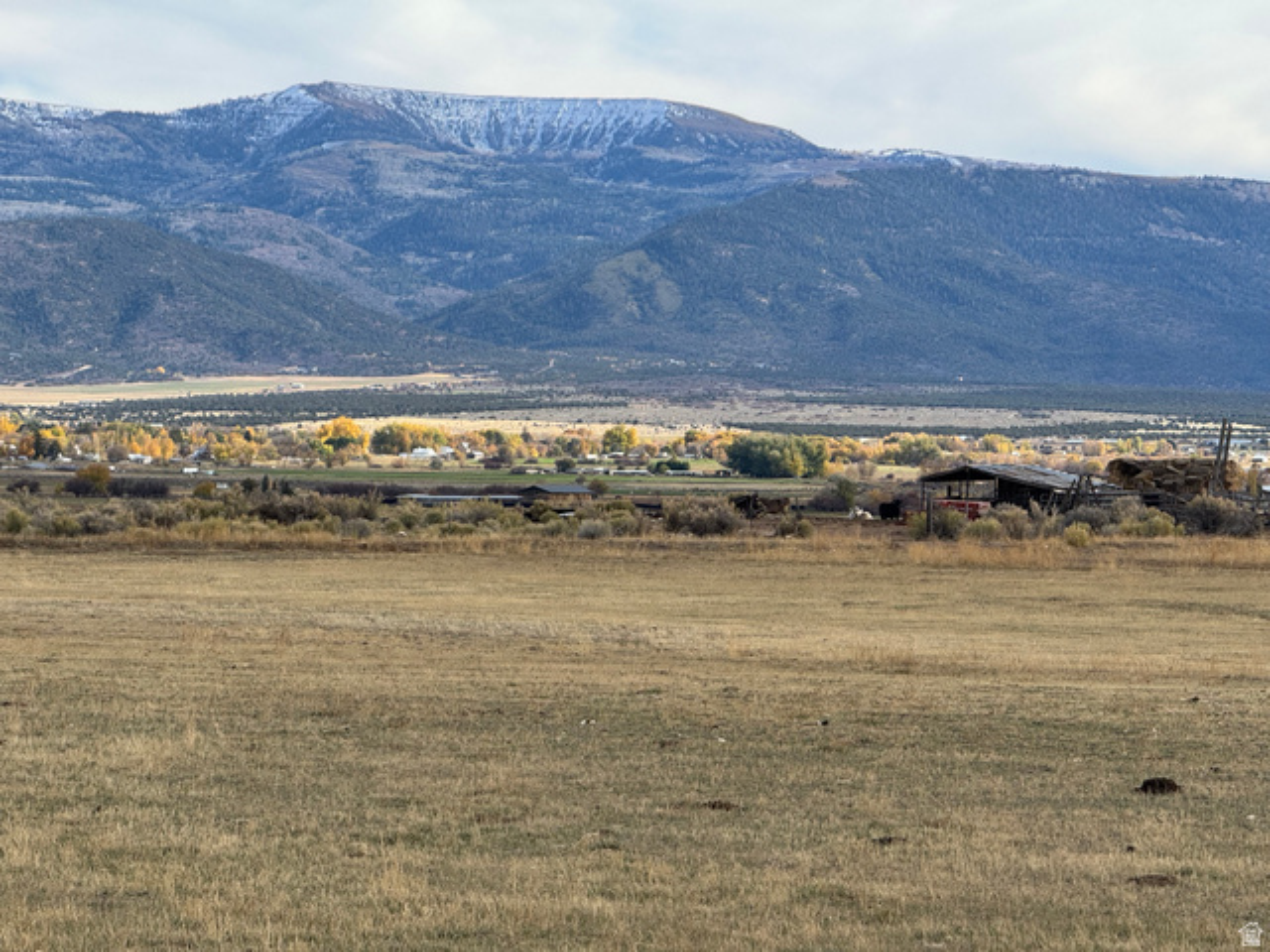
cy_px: 476
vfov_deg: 12.3
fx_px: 4403
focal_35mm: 120
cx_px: 635
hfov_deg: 16.4
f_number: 2.8
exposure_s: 1/1342
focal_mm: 15.66
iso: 50
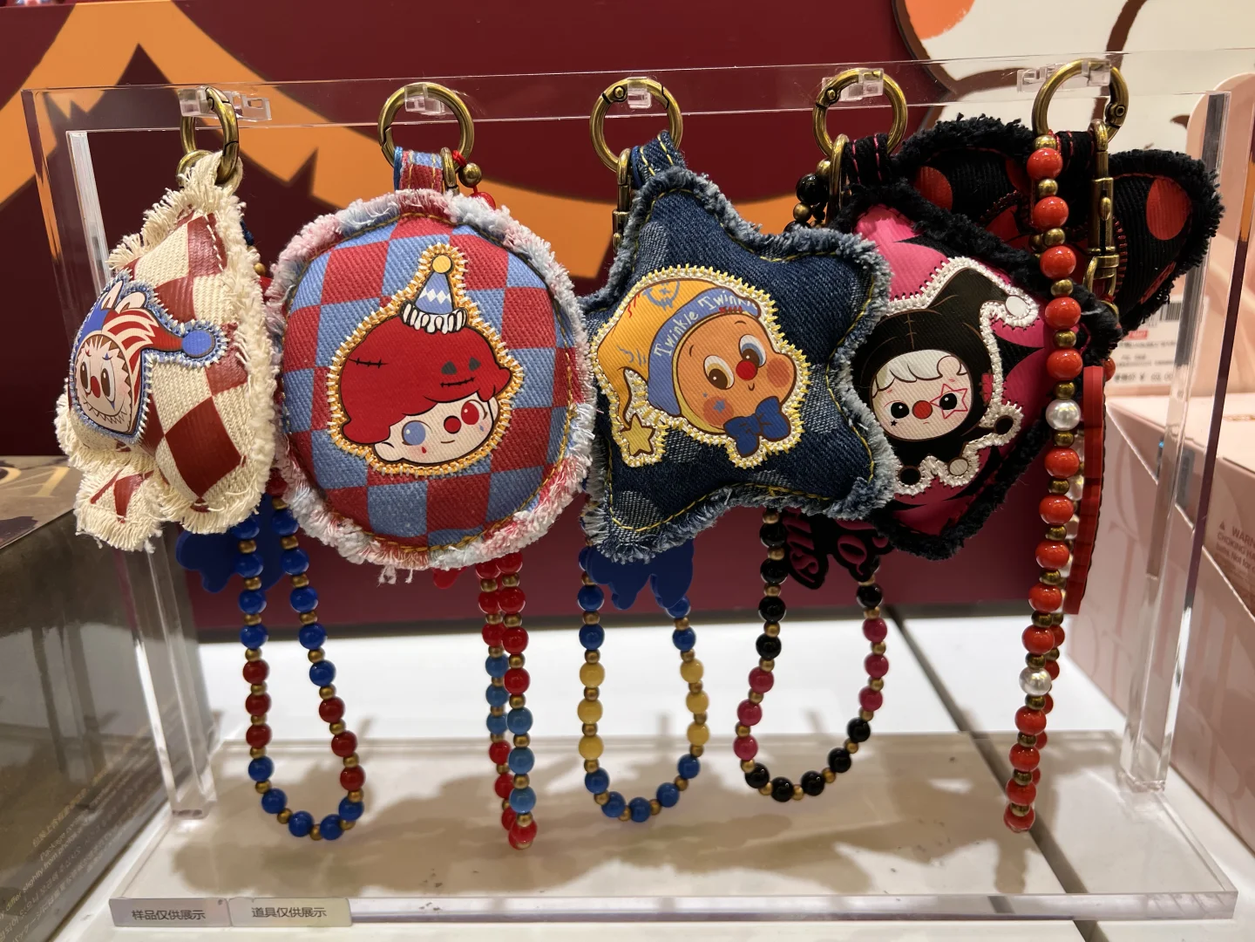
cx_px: 628
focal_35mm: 26
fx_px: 943
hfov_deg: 67.3
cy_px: 471
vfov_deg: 53.1
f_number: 1.5
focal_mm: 5.7
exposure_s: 1/100
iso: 40
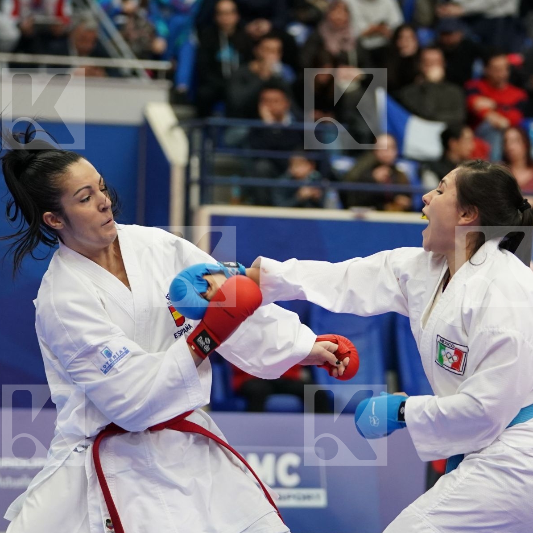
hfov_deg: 9.1
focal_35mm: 192
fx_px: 3345
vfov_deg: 9.1
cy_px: 267
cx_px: 346
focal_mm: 100
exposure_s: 1/1000
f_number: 2.8
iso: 2000
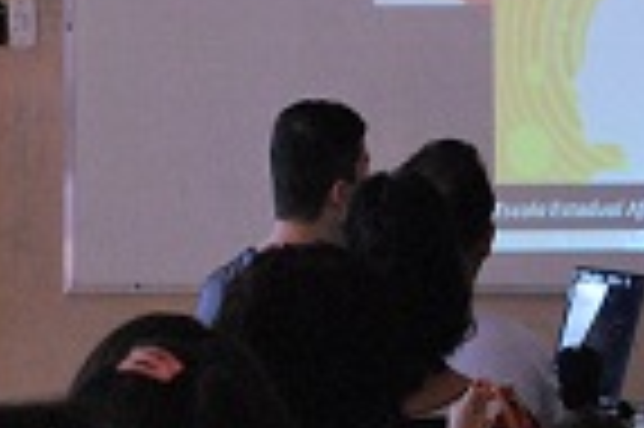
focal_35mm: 247
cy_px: 345
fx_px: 4413
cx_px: 509
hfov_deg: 8.3
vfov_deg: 5.5
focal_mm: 50
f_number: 5.6
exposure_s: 1/200
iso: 1600
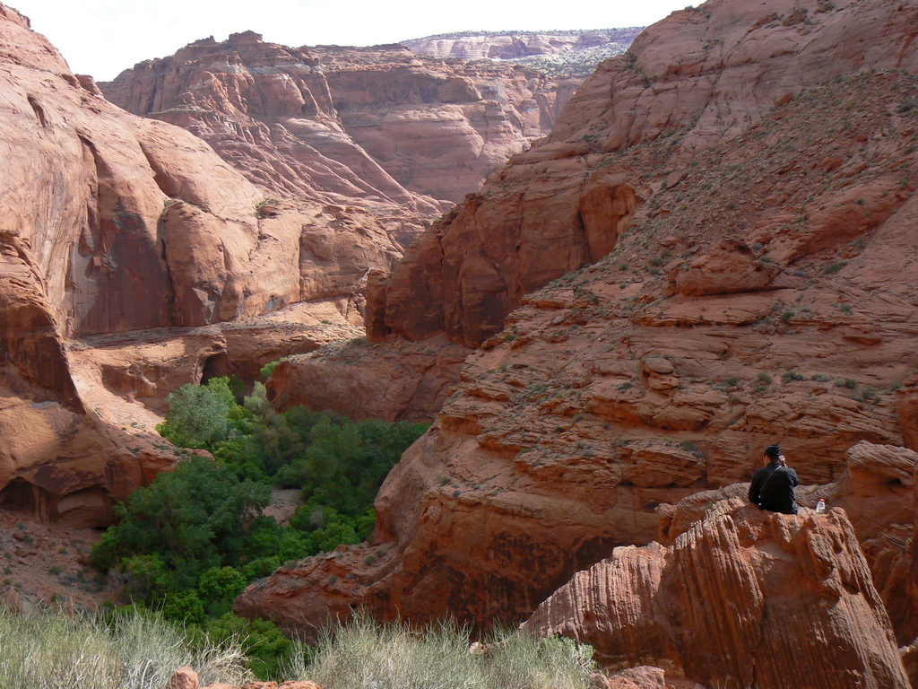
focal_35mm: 42
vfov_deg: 34.3
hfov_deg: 44.8
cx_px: 459
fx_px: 1114
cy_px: 344
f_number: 5.6
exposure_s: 1/250
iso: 80
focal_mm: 7
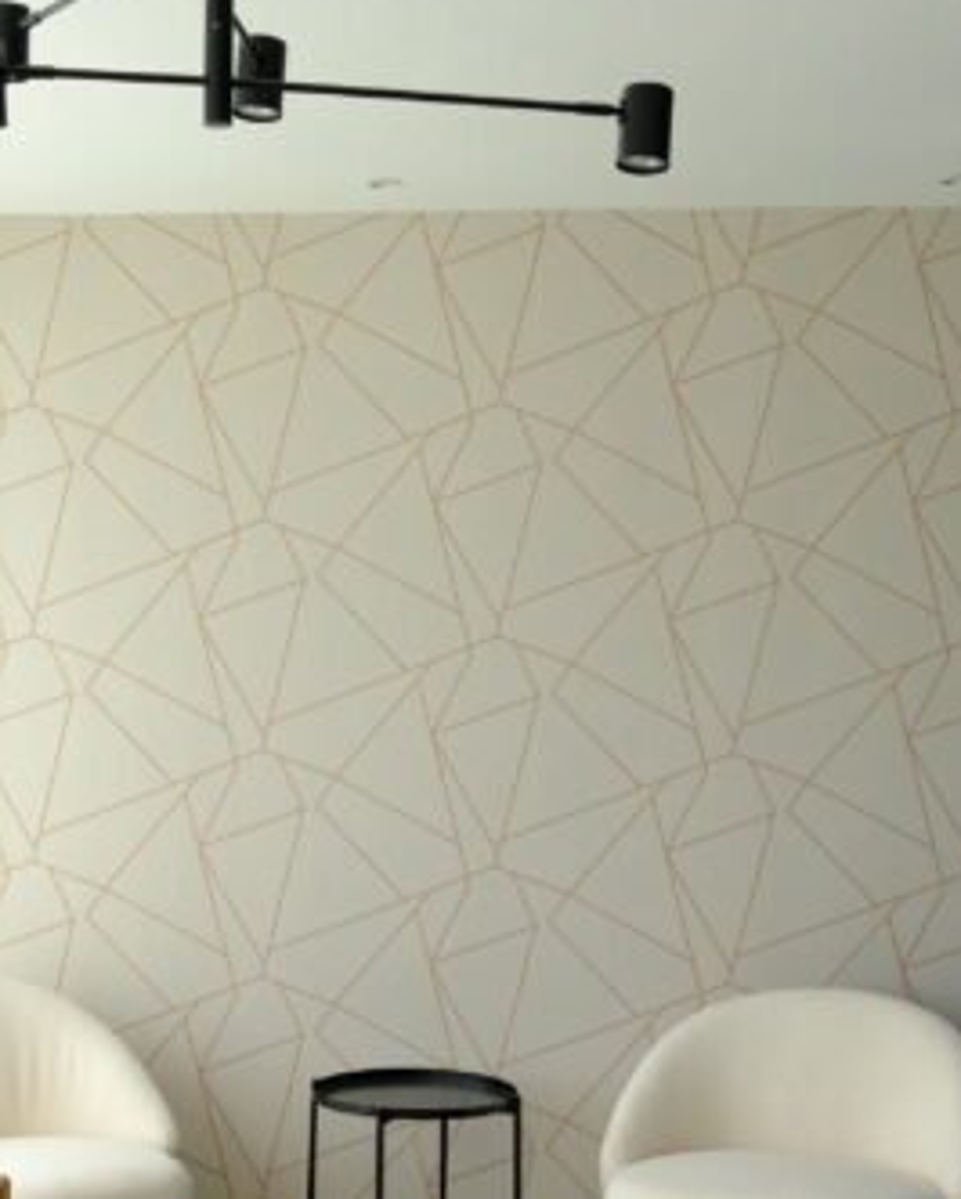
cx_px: 350
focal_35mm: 61
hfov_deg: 24.9
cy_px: 827
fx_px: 2167
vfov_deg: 30.6
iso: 2500
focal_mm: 16
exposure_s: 1/1000
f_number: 6.4
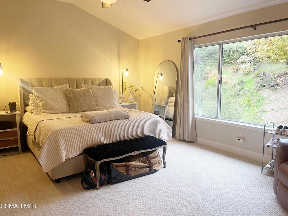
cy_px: 108
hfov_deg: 69.4
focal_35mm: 25
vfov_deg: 54.9
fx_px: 208
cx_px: 144
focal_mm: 5.1
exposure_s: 1/60
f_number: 1.6
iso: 125
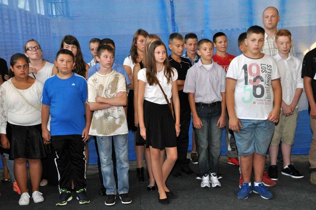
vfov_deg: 25.0
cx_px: 158
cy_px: 105
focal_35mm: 54
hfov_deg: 36.9
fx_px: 474
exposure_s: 1/60
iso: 1000
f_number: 13
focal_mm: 36
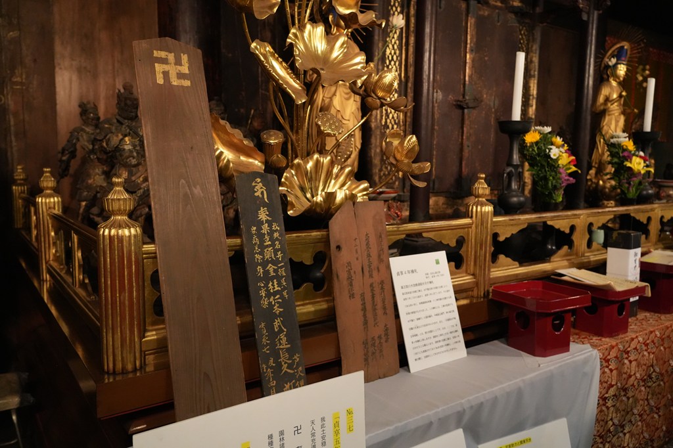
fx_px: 505
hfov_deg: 67.4
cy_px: 224
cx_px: 336
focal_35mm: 27
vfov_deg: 47.9
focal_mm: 27
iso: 8000
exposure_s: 1/160
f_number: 4
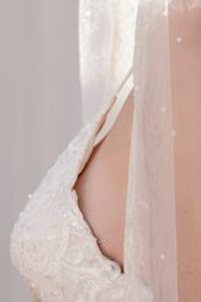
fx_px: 4906
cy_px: 73
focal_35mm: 585
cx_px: 113
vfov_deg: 3.5
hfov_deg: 2.3
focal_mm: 140
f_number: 2.8
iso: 160
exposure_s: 1/500
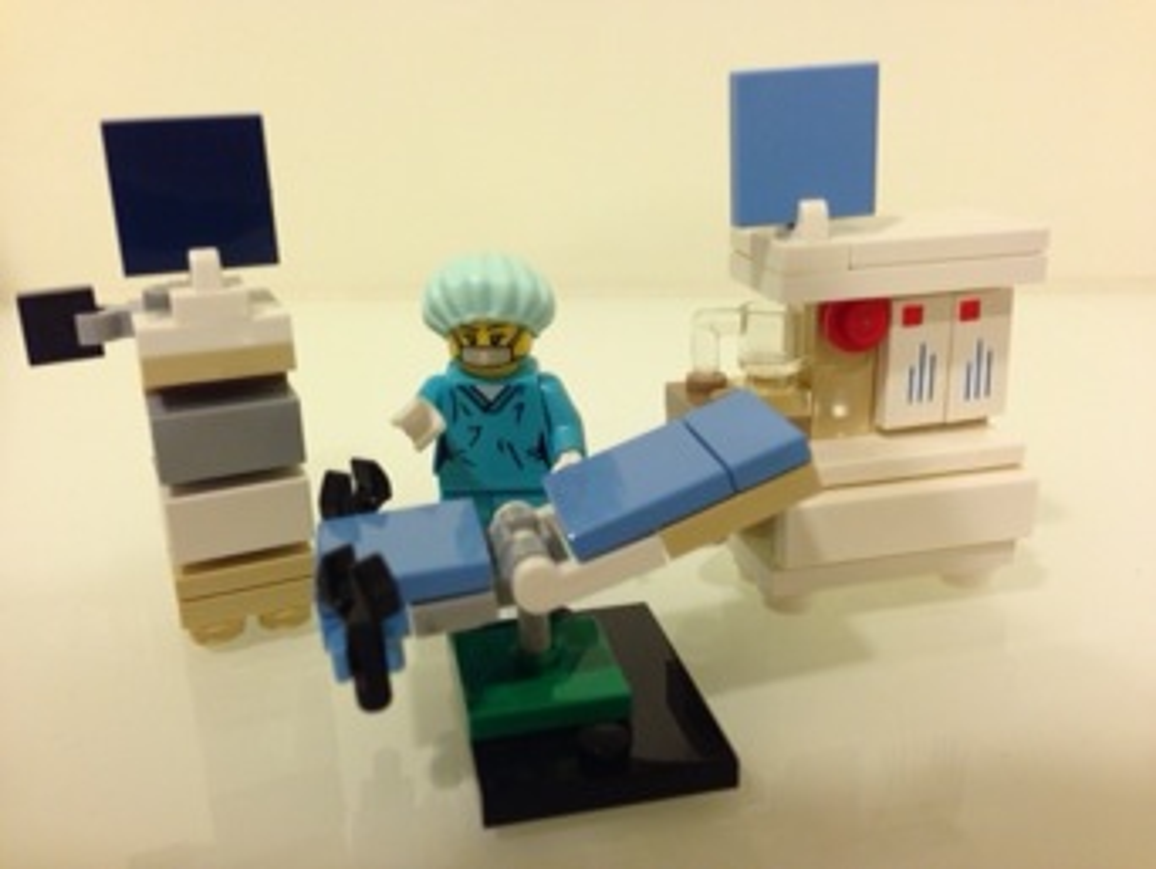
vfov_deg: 43.0
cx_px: 578
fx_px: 1103
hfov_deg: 55.3
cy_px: 434
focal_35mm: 33
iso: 125
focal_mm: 4.13
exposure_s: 1/20
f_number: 2.4
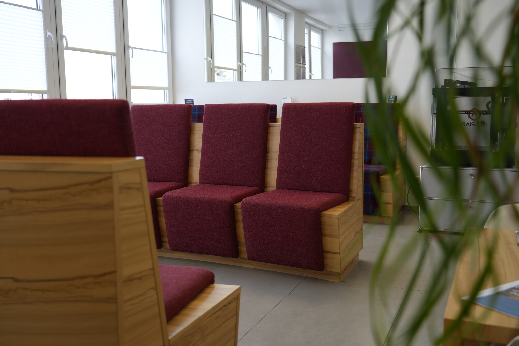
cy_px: 173
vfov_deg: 36.9
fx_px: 519
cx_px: 260
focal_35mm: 36
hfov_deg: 53.1
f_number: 4
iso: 800
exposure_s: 1/250
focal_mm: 36
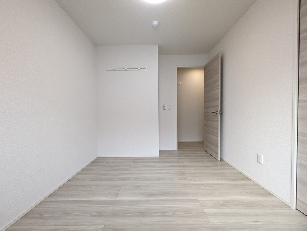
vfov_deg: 85.7
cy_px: 116
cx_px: 154
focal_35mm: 14
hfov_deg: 102.1
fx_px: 124
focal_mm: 1.83
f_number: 2.2
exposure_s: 1/100
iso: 200
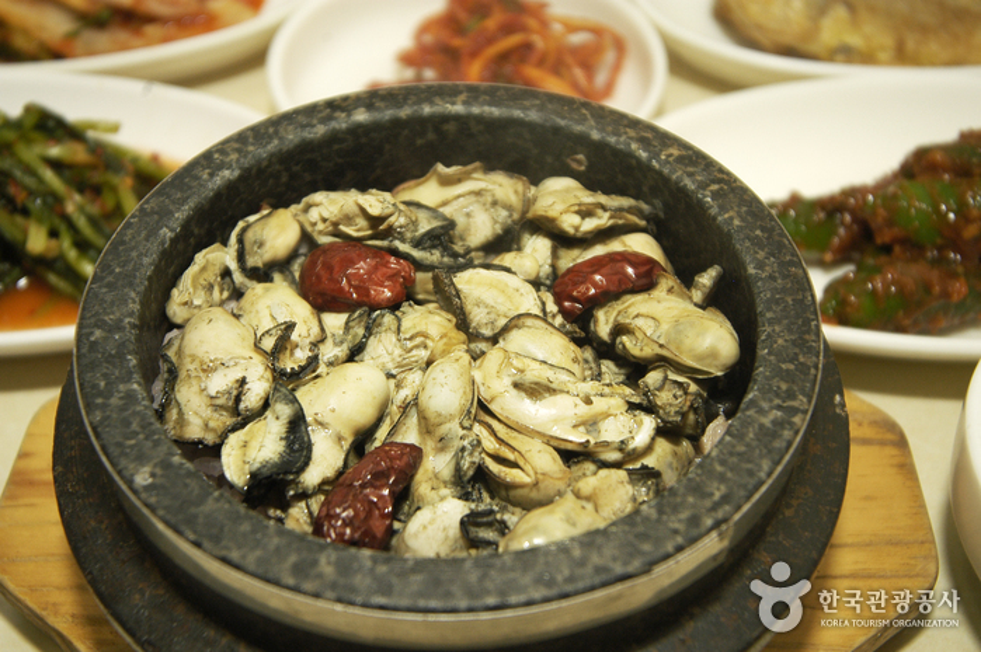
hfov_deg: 42.4
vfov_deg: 28.9
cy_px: 326
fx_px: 1266
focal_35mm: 46
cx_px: 490
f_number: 4.5
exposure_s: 1/180
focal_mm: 31
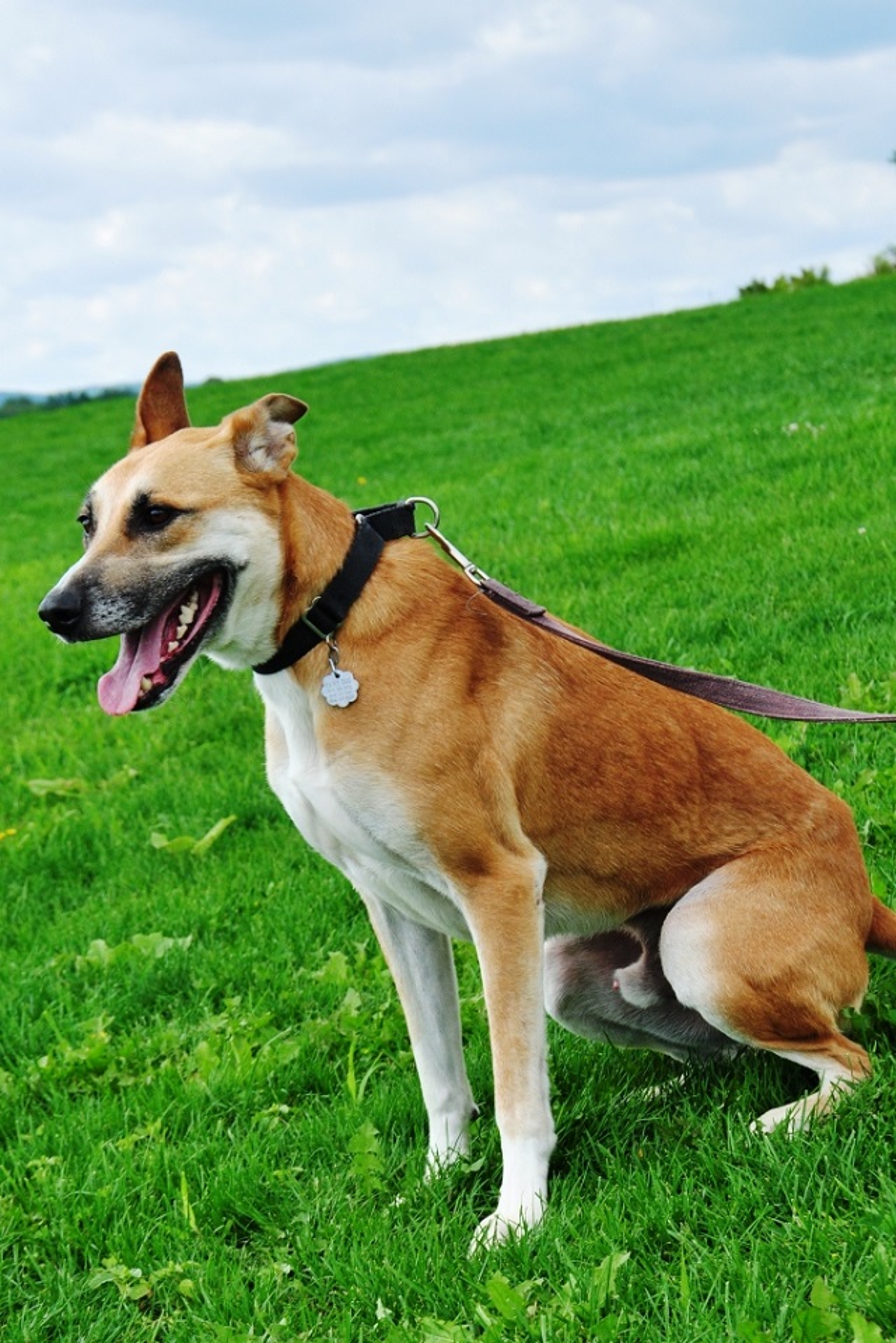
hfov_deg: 18.2
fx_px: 2798
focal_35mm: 75
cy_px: 672
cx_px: 448
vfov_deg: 27.0
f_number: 10
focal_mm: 50
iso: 400
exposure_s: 1/400
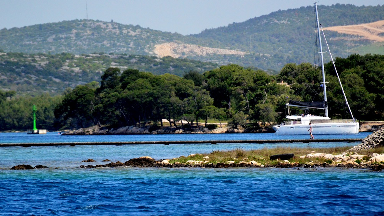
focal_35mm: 472
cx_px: 192
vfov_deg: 2.6
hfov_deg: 4.6
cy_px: 113
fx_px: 4807
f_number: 5.6
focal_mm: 300
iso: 2500
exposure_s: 1/8000
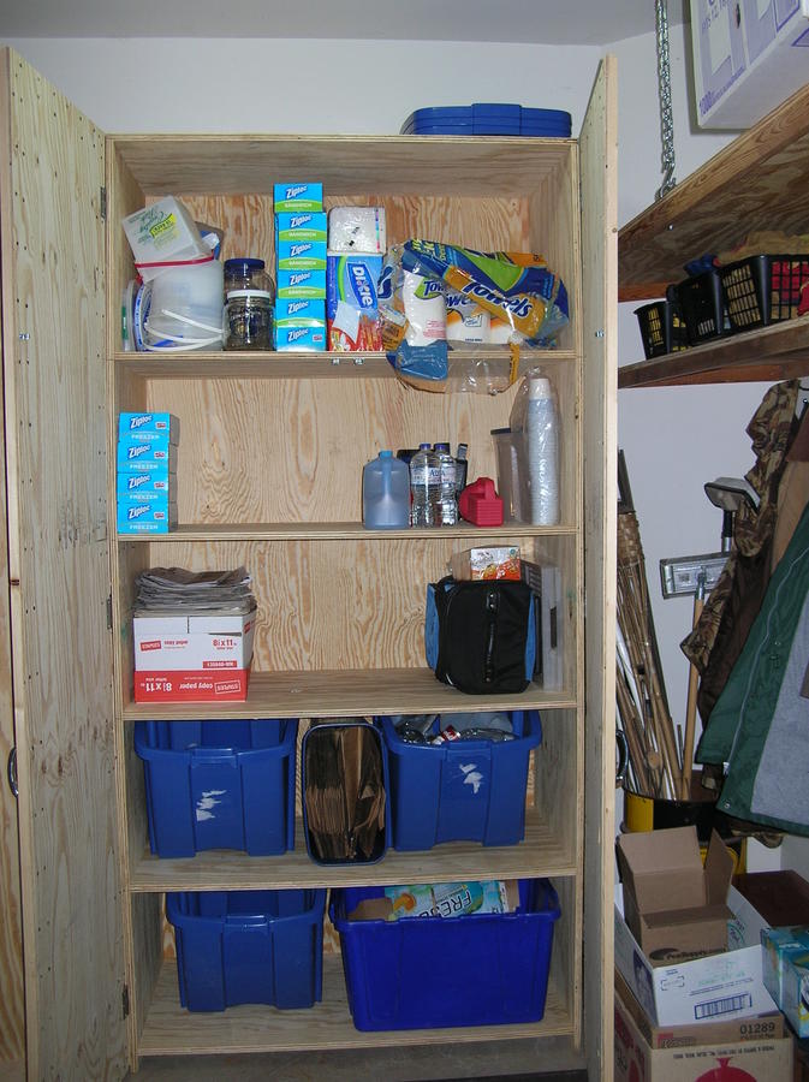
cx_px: 404
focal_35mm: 37
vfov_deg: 50.2
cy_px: 541
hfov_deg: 38.6
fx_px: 1155
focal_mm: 6.2
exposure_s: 1/60.1
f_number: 2.7
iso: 50
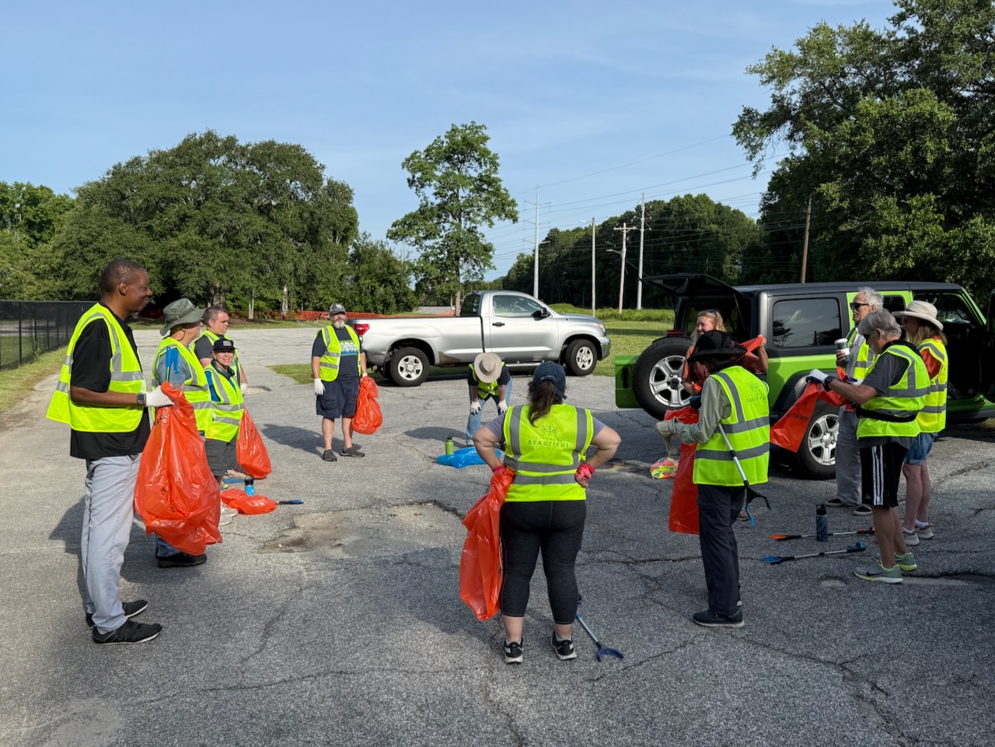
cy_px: 374
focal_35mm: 24
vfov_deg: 56.8
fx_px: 690
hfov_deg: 71.6
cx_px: 498
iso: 80
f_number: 1.78
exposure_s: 1/3953
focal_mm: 6.76
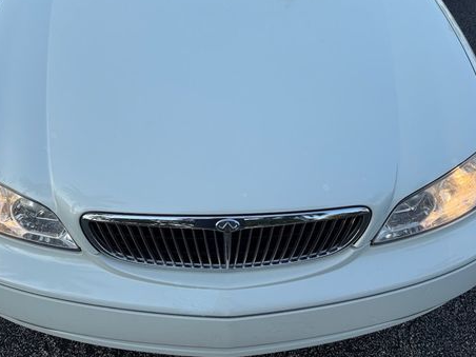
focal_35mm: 34
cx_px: 223
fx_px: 468
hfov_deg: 53.9
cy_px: 138
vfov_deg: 41.5
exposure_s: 1/909
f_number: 1.78
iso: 80
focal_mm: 6.76
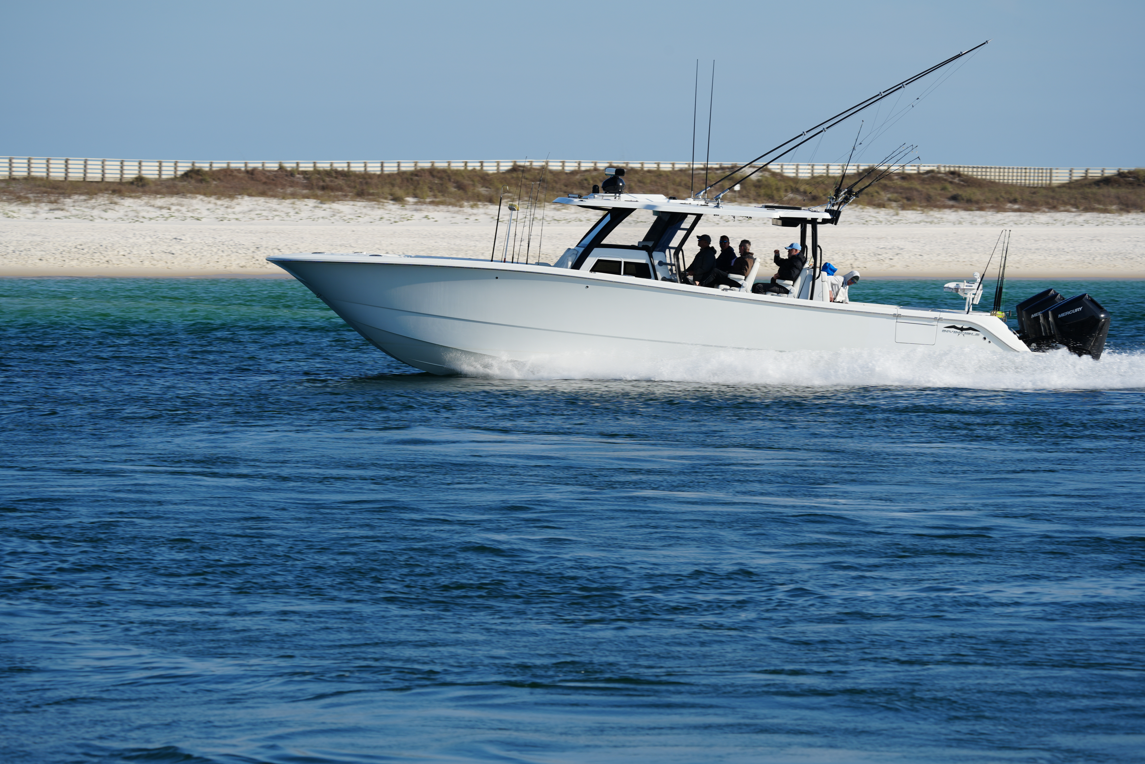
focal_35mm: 200
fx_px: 6361
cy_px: 382
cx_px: 572
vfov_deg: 6.9
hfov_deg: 10.3
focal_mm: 200
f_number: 9
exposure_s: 1/320
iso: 100
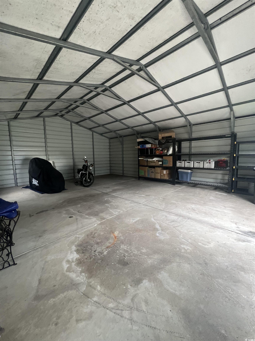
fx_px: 128
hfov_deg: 89.9
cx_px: 128
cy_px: 170
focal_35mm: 13
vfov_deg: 106.2
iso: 250
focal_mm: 1.57
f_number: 1.8
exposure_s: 1/88
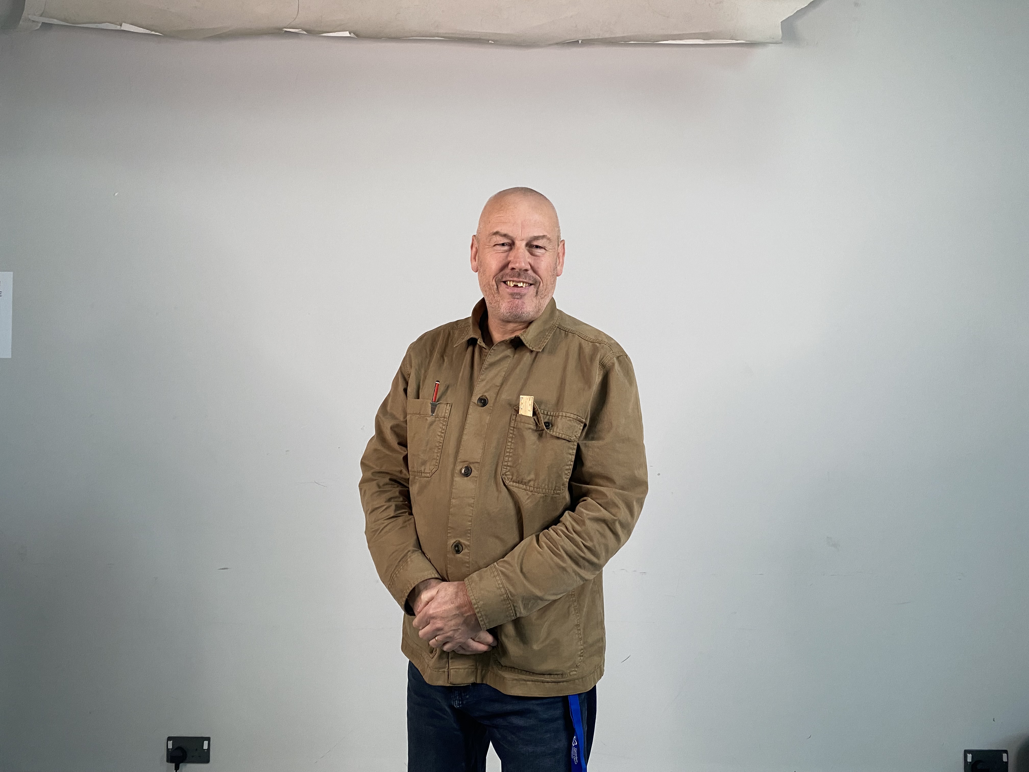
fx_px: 773
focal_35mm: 26
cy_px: 386
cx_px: 514
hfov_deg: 67.3
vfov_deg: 53.1
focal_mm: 4.25
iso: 160
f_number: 1.8
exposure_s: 1/60
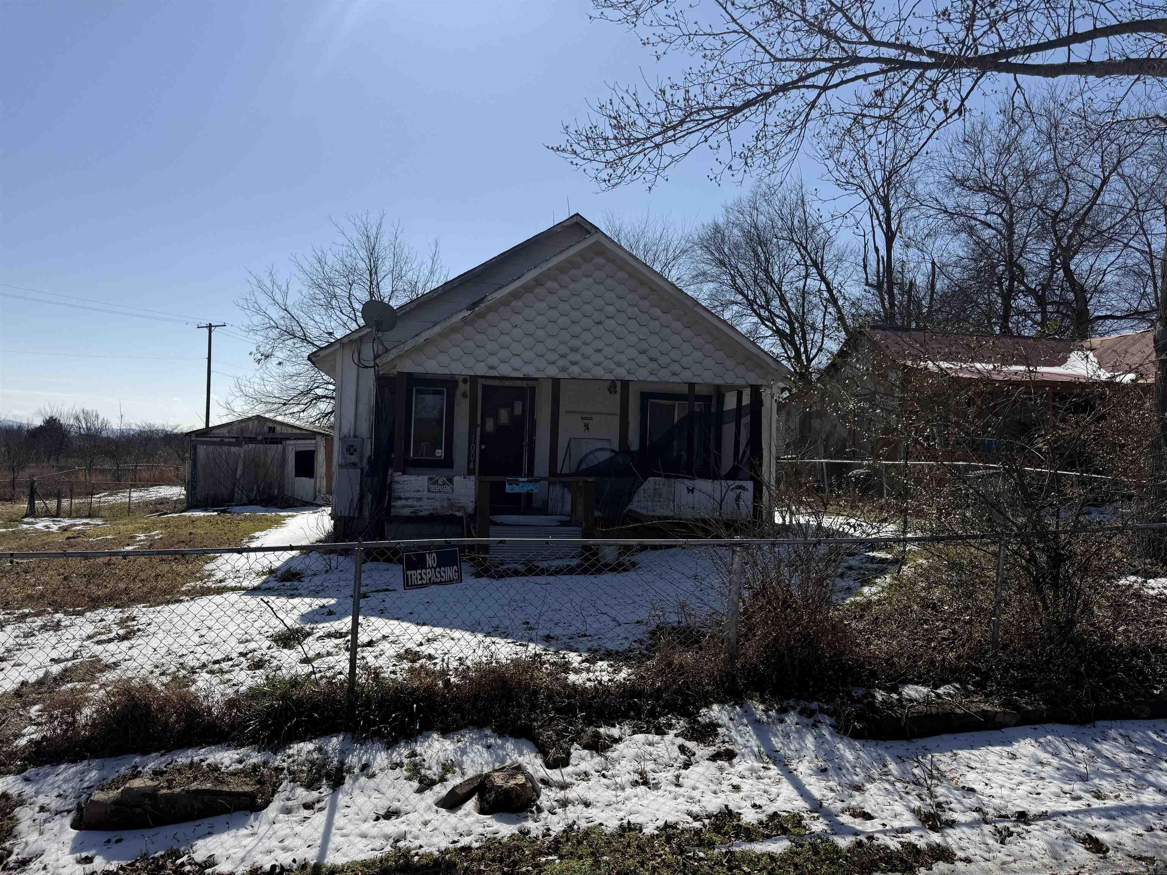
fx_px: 809
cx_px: 584
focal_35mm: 24
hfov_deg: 71.6
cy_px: 438
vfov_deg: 56.8
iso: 80
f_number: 1.78
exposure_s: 1/9091
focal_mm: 6.76
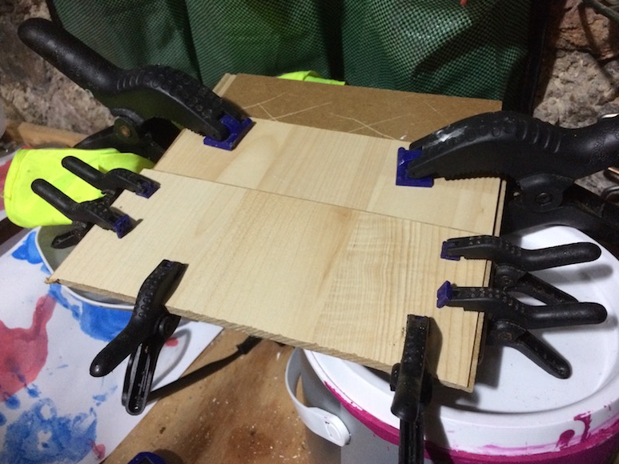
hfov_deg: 60.0
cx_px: 312
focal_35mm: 30
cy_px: 230
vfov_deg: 46.8
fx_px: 537
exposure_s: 1/17
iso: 400
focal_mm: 4.15
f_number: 2.2
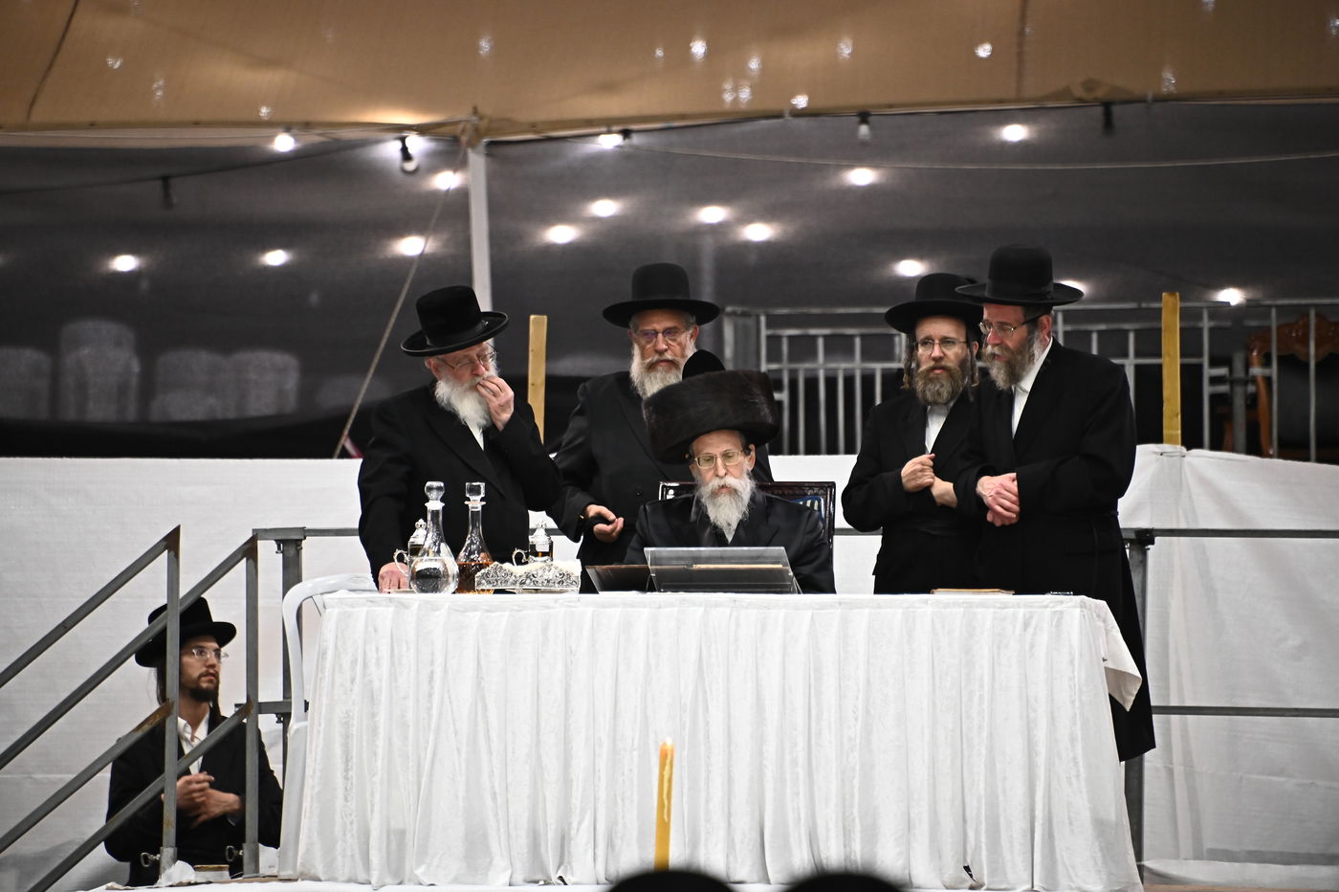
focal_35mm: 300
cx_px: 670
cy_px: 446
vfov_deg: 4.6
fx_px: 11153
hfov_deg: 6.9
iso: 3200
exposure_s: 1/250
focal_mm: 300
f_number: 5.6
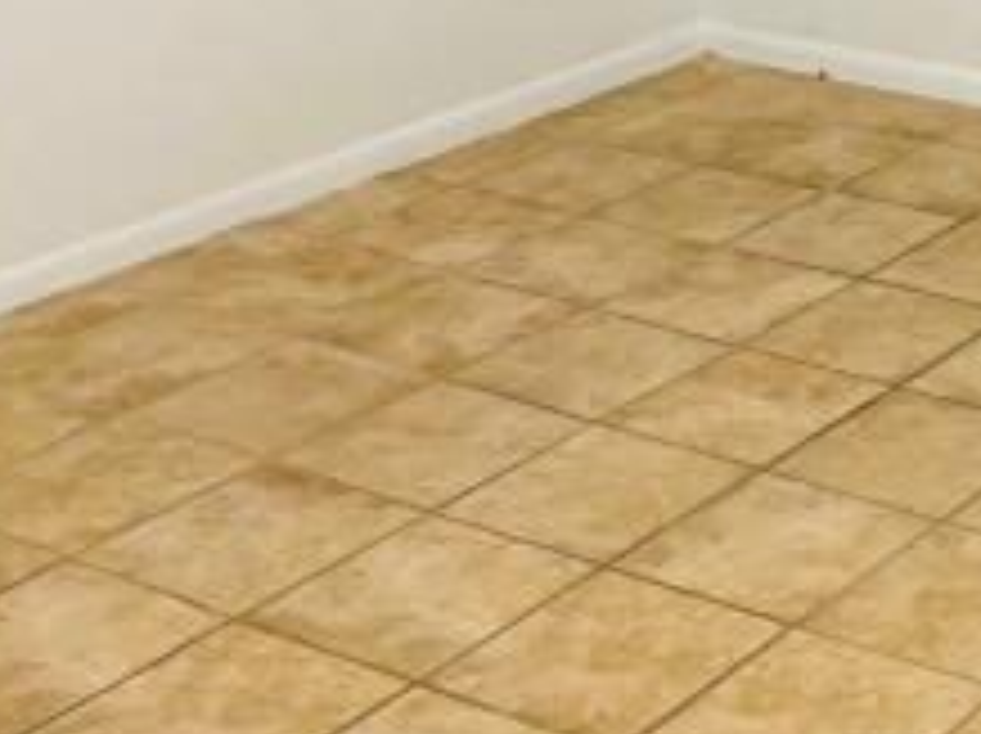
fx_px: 2435
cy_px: -324
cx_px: 1346
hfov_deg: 20.4
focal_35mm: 86
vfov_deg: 15.9
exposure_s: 1/60
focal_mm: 5.96
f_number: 1.6
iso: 250
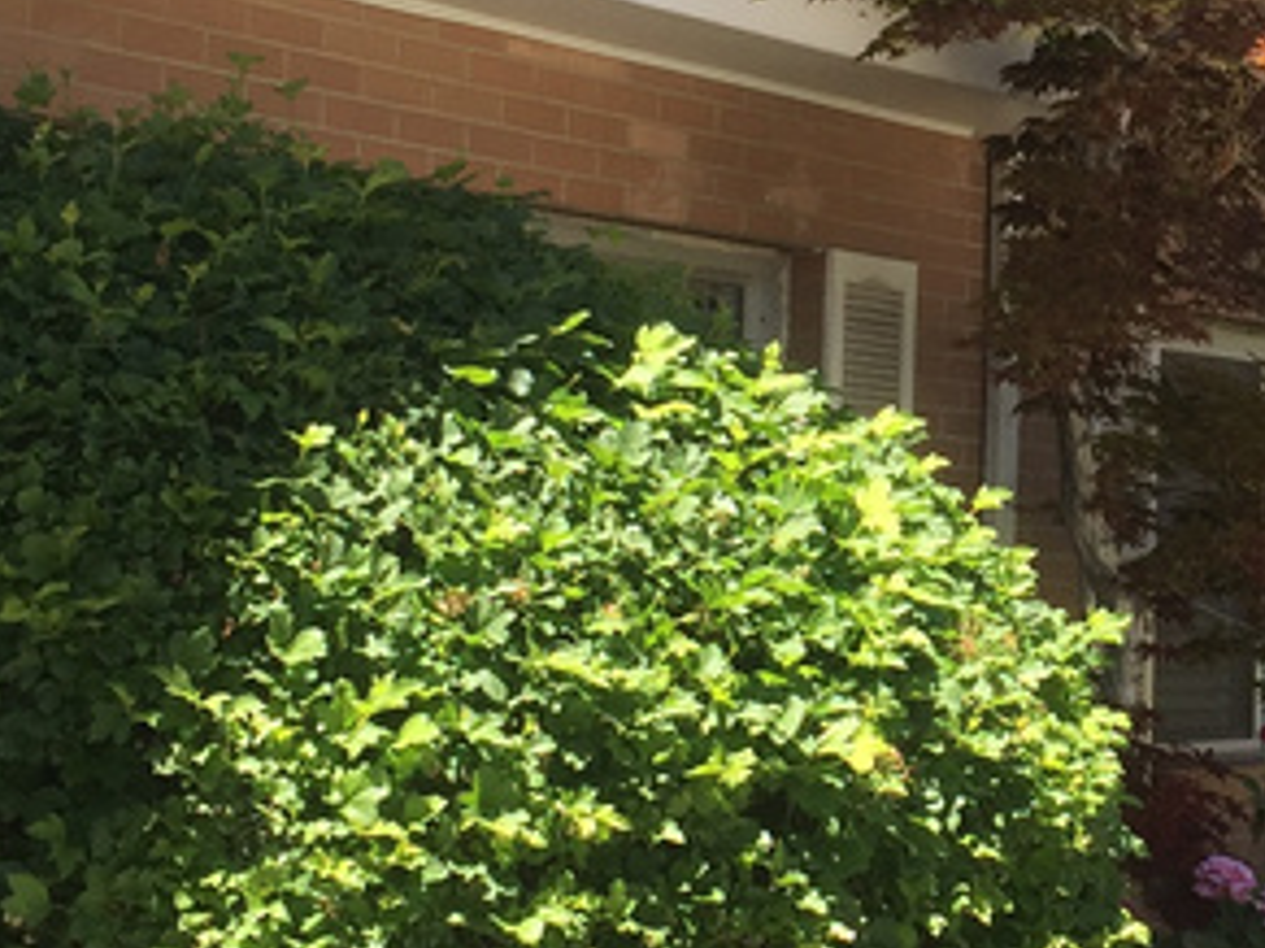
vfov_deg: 14.5
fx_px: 3726
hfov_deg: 18.9
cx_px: 1135
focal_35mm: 102
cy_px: 300
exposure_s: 1/565
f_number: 2.2
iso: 32
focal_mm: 4.15
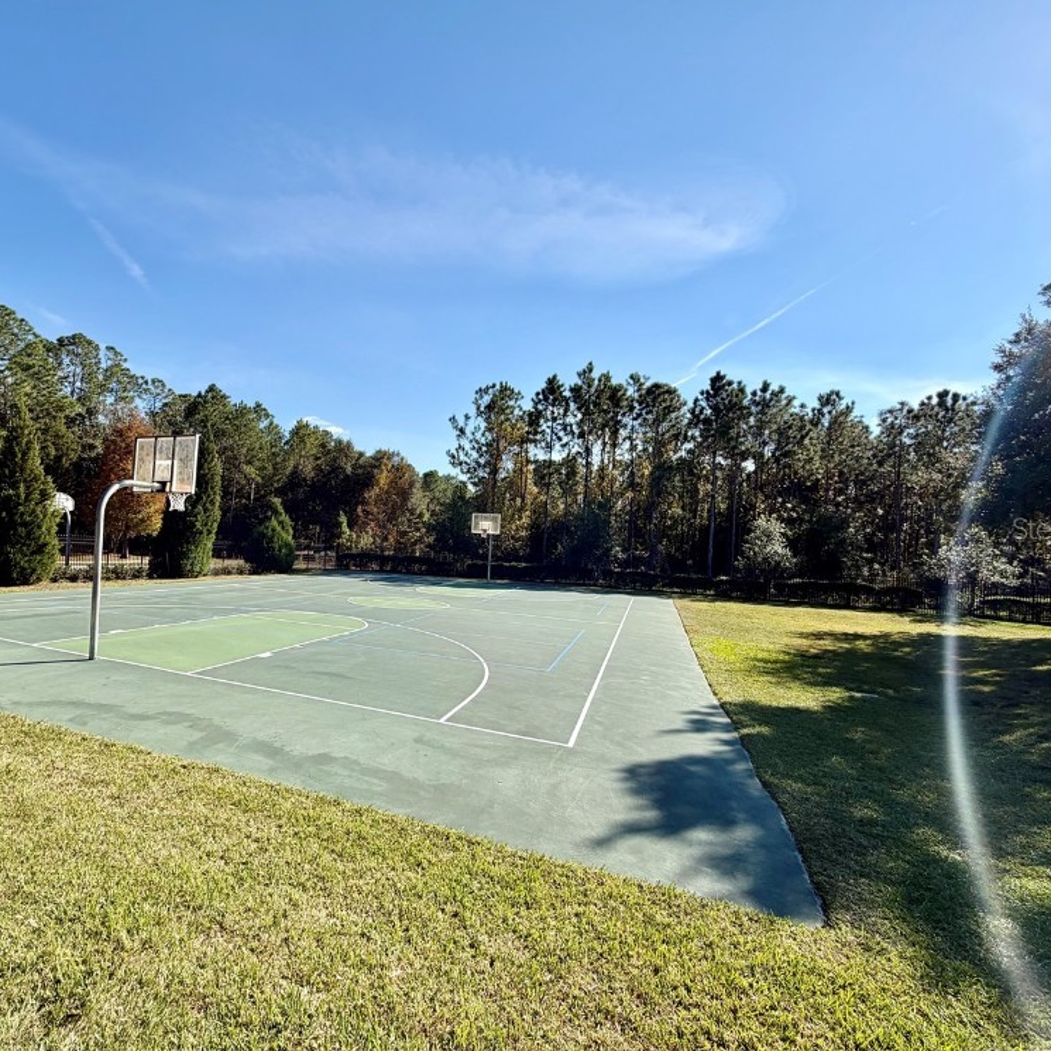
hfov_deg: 83.0
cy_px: 528
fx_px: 584
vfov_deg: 84.0
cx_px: 423
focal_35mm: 17
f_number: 2.2
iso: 20
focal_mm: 2.22
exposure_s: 1/779
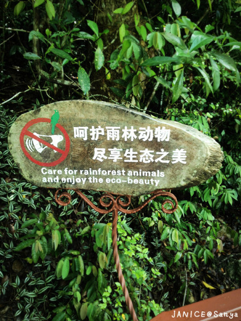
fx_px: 325
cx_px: 120
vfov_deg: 52.6
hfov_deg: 40.7
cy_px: 160
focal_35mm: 35
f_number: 2.4
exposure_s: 1/24
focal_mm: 4.28
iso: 50
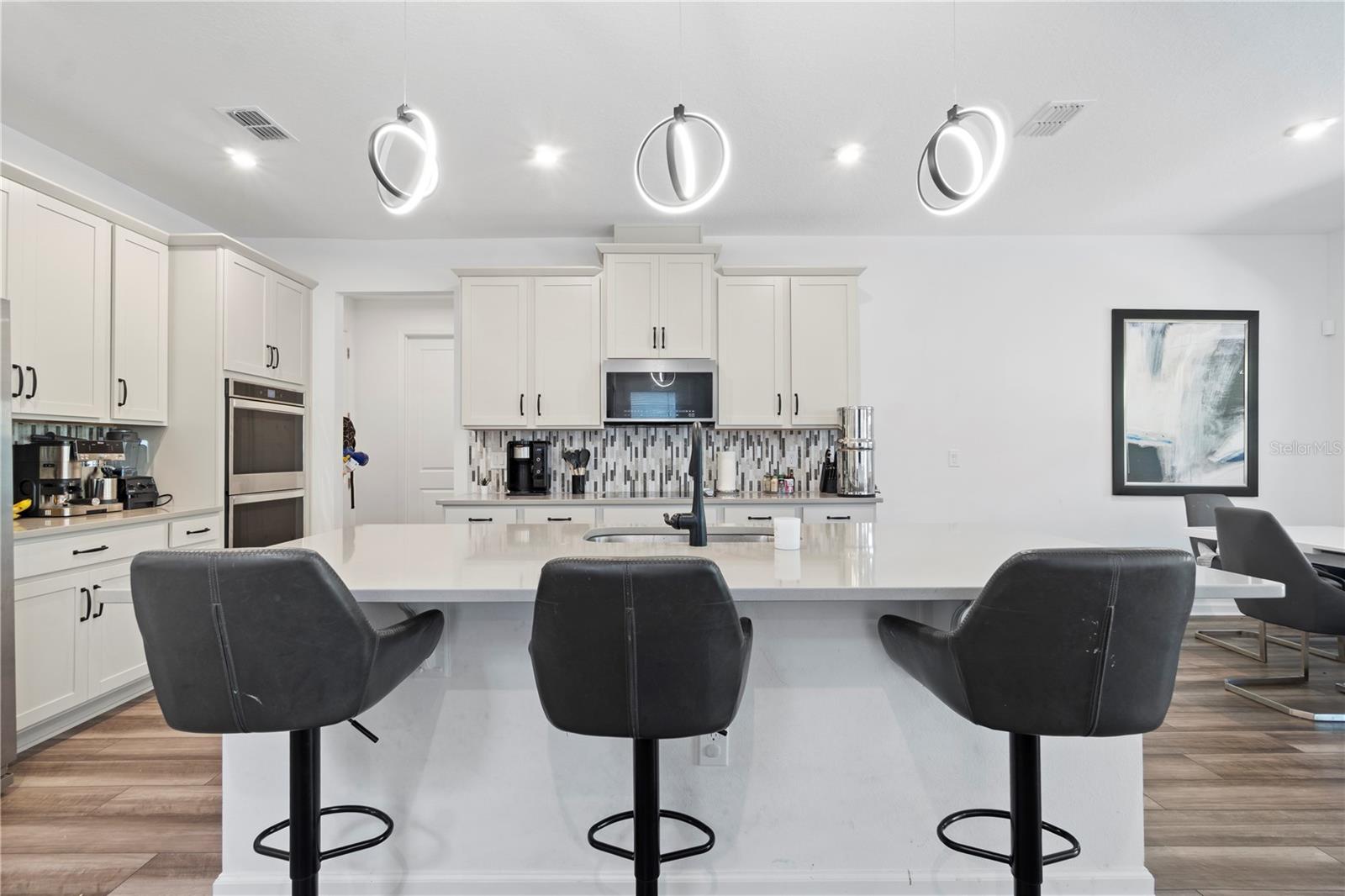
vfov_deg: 77.3
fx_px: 560
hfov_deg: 100.4
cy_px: 448
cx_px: 672
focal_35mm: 15
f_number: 9
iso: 100
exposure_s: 1.3
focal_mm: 10
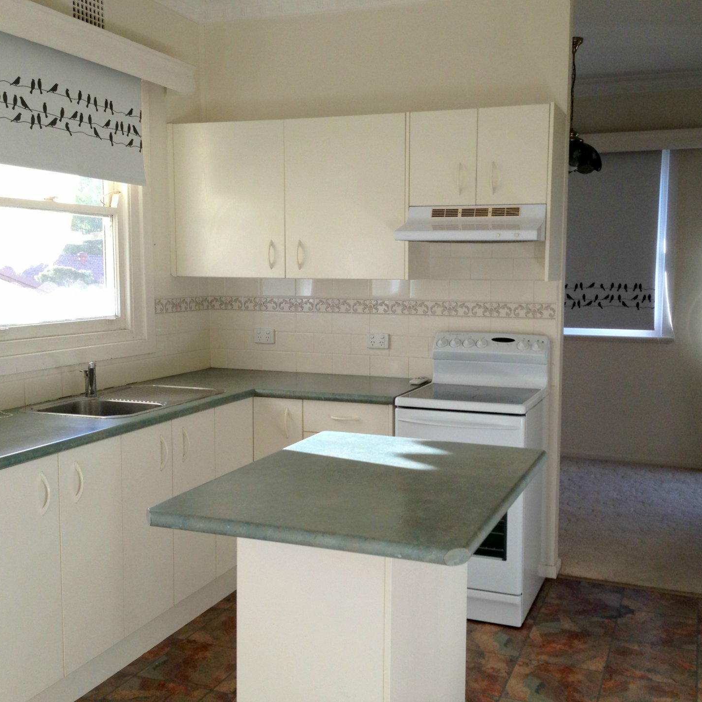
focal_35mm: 39
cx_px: 385
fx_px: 895
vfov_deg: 42.8
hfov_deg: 42.8
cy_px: 351
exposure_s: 1/120
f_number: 2.4
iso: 100
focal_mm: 4.13
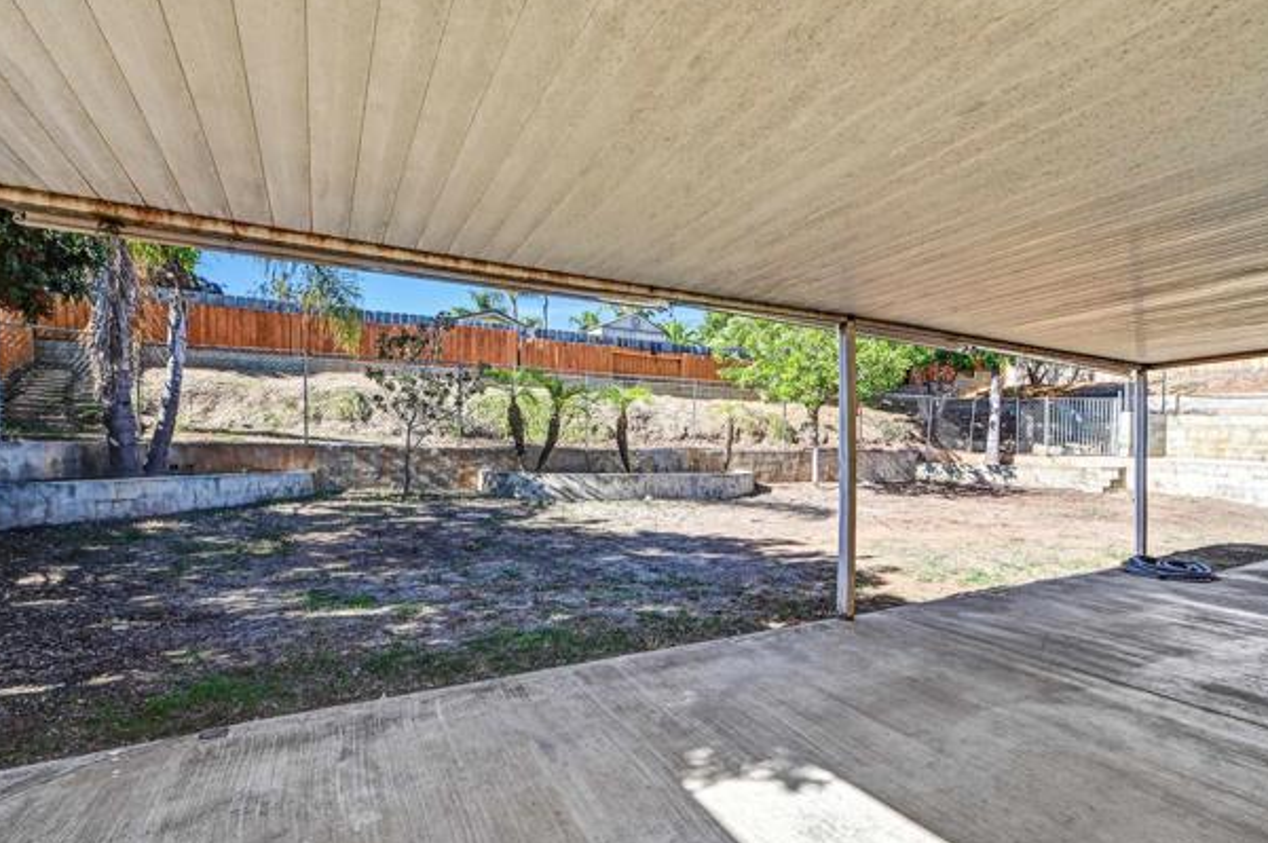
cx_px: 619
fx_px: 563
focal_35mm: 16
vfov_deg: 73.6
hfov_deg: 96.8
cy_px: 425
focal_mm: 15
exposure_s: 1/640
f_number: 8
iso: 400
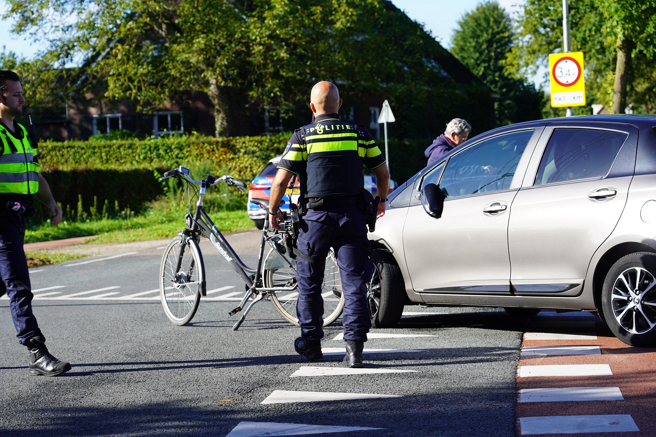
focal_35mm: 90
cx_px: 328
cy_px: 218
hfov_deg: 22.6
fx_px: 1640
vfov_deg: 15.2
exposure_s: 1/250
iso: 100
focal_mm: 90
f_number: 5
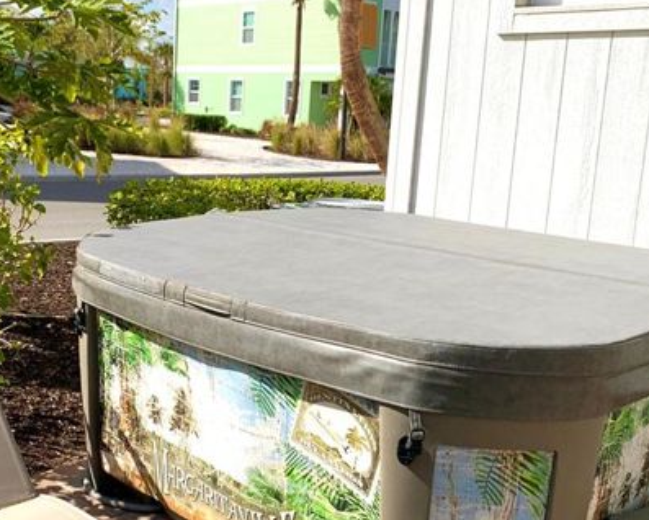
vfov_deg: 33.5
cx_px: 204
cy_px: 273
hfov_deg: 40.5
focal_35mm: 45
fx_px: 865
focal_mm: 4.25
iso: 25
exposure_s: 1/3401
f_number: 1.8
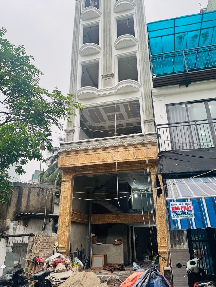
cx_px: 113
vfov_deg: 65.2
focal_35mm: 27
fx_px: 225
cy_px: 132
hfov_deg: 51.4
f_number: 1.78
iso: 64
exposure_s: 1/121
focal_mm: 6.76
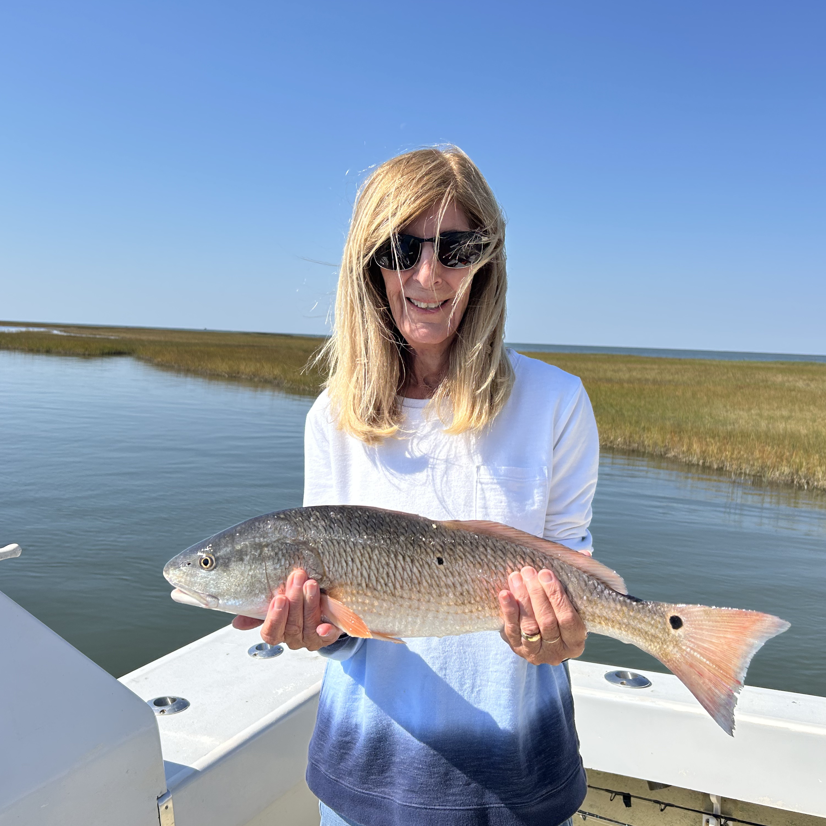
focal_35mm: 31
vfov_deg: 52.5
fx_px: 837
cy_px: 411
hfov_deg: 52.5
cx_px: 428
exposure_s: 1/4630
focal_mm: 5.7
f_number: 1.5
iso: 50
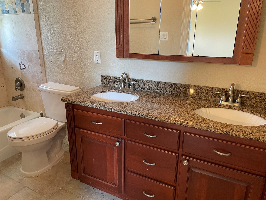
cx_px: 133
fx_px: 200
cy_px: 100
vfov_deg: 53.1
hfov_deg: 67.3
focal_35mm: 26
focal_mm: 4.2
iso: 250
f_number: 1.6
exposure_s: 1/60
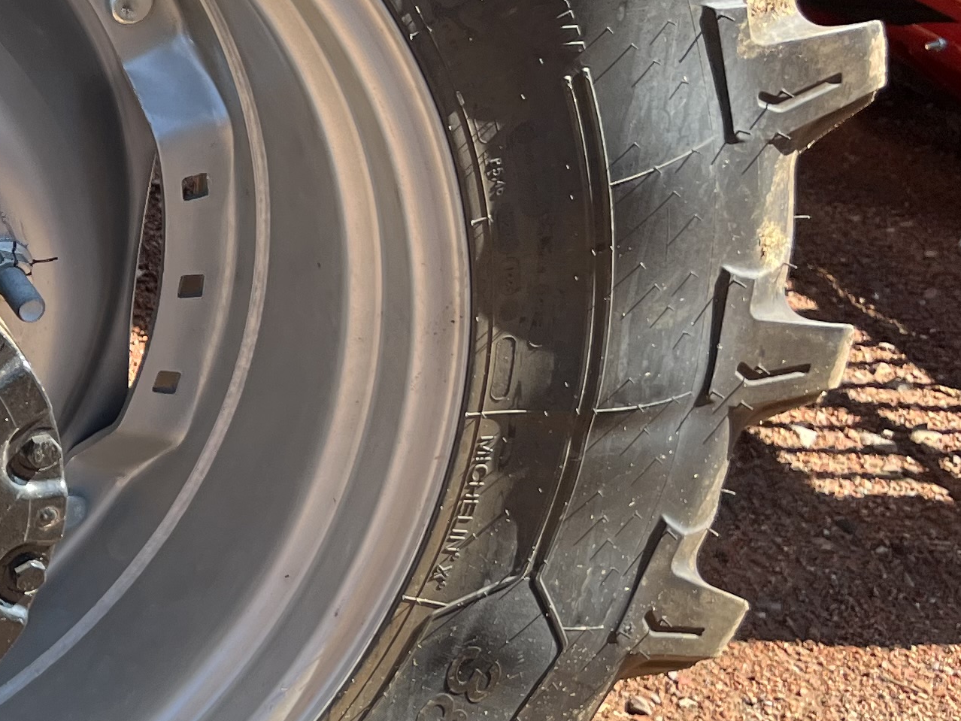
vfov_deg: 18.0
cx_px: -336
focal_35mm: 82
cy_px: 269
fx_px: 2277
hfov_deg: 21.3
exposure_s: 1/631
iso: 50
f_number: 1.6
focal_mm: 5.1
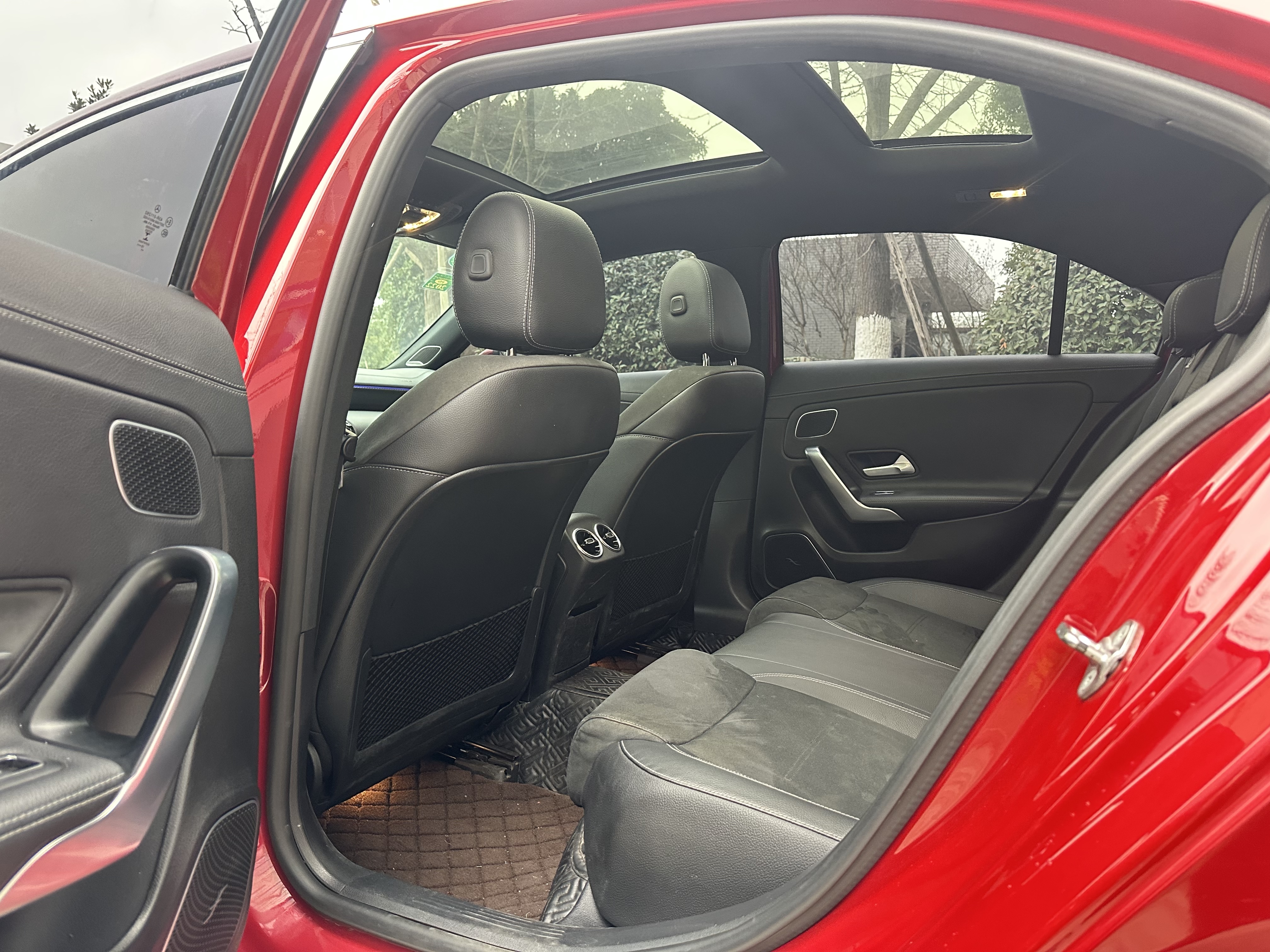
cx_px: 635
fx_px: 881
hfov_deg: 71.6
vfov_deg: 56.8
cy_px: 476
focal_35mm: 24
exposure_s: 1/60
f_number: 1.78
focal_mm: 6.86
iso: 500
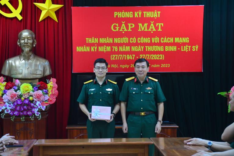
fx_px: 643
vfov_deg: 13.8
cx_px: 117
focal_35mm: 99
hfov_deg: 20.6
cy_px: 78
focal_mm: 66
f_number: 6.3
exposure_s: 1/25
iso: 800
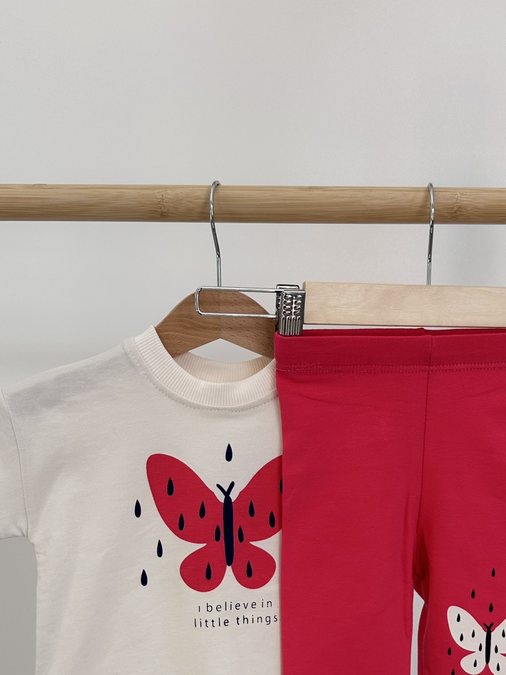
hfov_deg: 35.1
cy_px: 526
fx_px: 799
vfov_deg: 43.9
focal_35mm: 41
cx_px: 281
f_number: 1.78
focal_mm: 6.86
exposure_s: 1/177
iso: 64
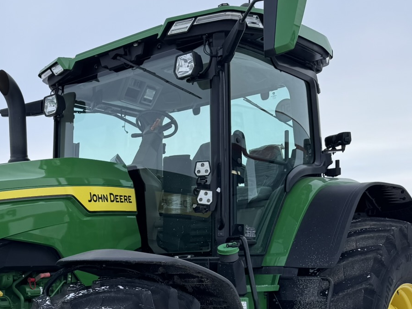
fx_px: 654
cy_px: 291
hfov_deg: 32.3
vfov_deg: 25.5
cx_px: 6
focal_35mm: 55
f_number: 1.78
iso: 80
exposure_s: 1/609
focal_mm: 6.76
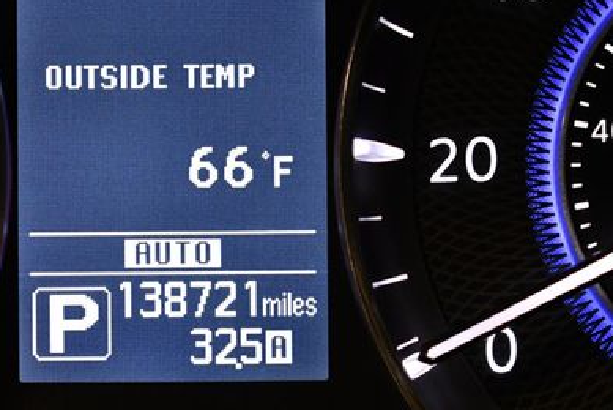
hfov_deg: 11.3
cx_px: 173
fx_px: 3084
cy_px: 306
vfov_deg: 7.6
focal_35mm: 181
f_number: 5.6
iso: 3200
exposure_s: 1/100
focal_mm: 55
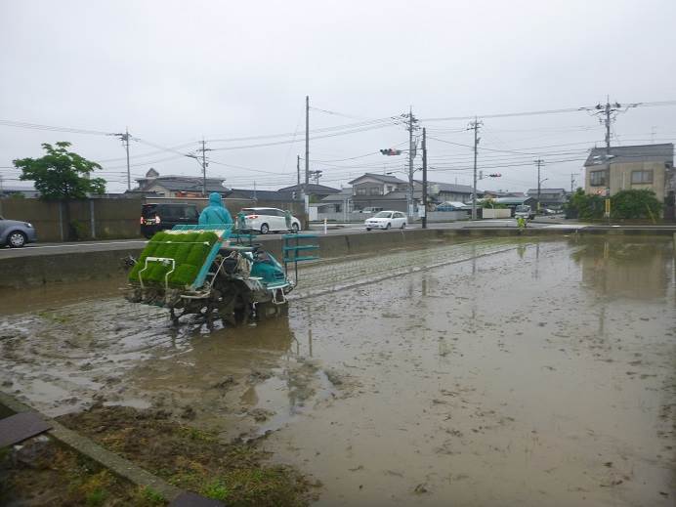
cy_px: 254
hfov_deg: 69.4
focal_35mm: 25
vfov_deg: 54.9
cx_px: 338
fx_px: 488
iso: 100
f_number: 3.9
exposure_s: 1/80
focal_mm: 4.5
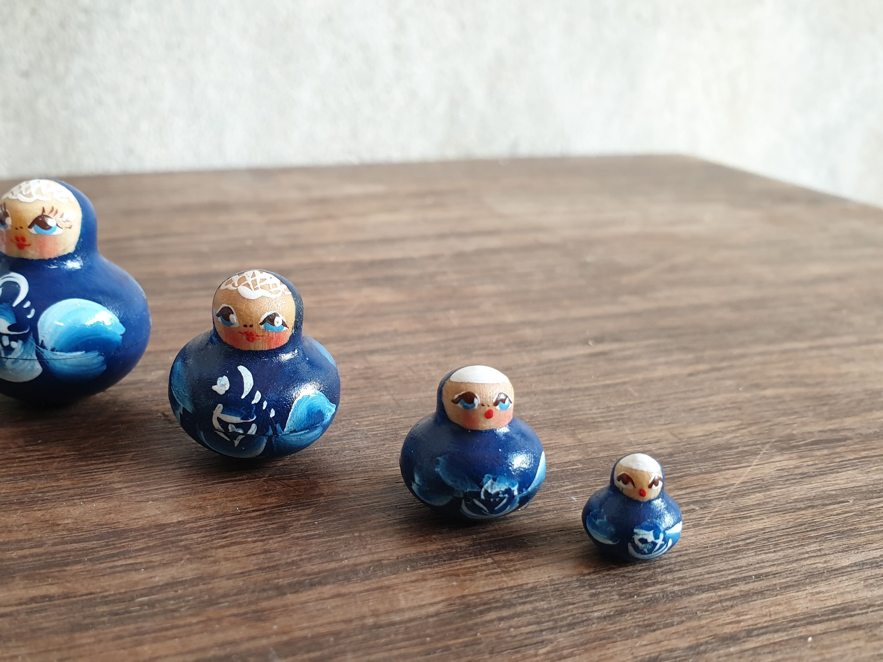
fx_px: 867
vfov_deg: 41.4
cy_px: 423
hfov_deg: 53.4
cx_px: 339
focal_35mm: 34
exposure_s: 1/50
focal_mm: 4.3
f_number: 2.4
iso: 160
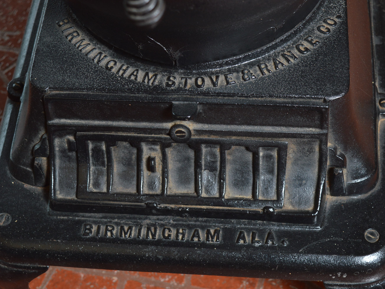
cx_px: 177
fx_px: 734
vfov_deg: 22.3
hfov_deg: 29.4
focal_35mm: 66
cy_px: 146
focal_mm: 40
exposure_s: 1/125
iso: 400
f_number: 6.3
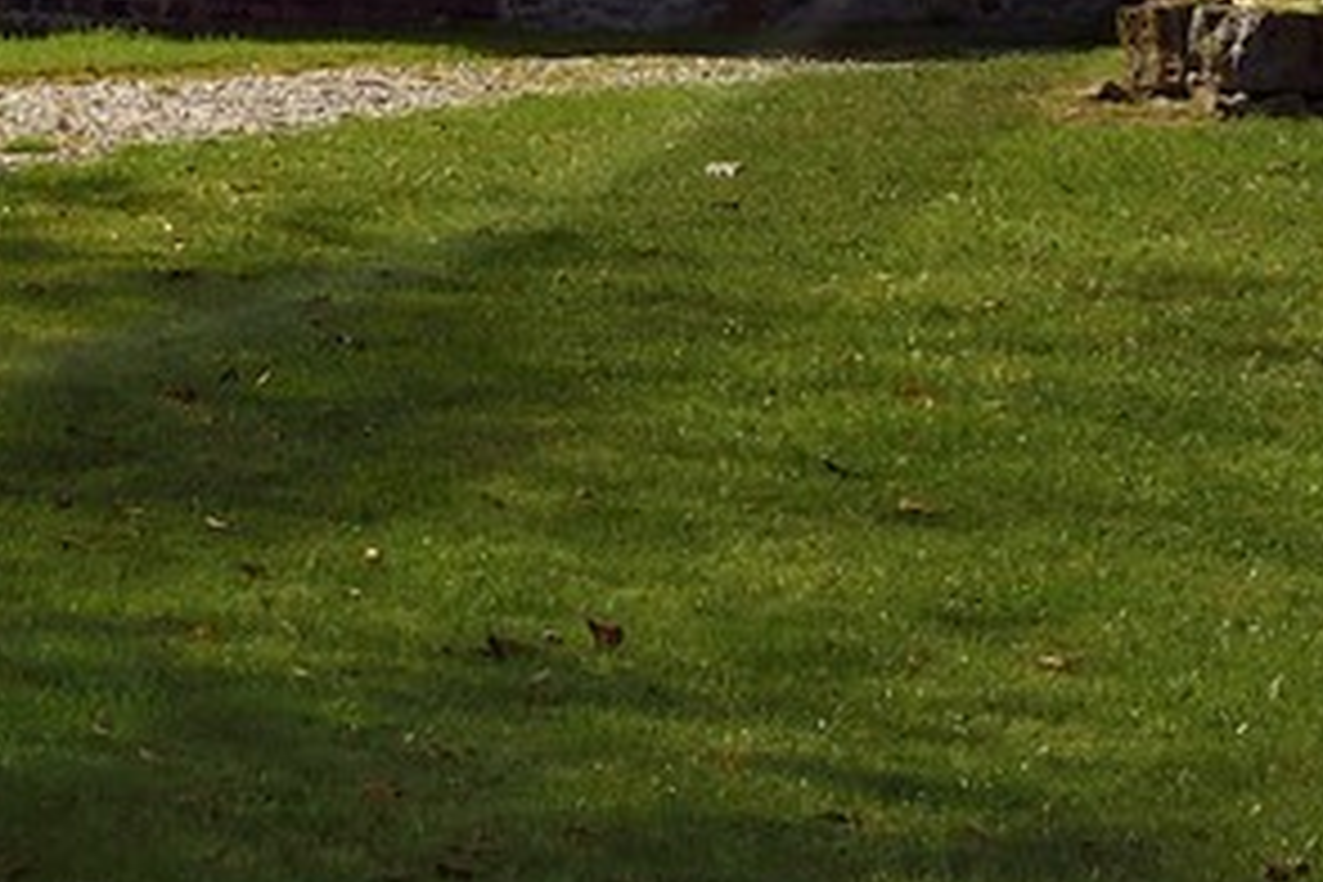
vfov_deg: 5.4
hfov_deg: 8.3
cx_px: -248
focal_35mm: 245
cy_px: -1264
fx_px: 9003
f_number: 14
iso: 200
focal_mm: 45
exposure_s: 1/250
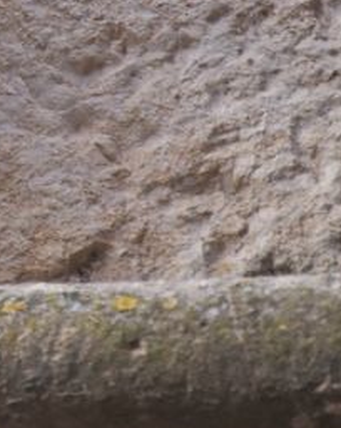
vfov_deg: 1.7
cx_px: -505
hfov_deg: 1.3
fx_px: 14631
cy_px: -40
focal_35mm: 1157
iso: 800
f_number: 5.6
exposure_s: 1/800
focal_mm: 200
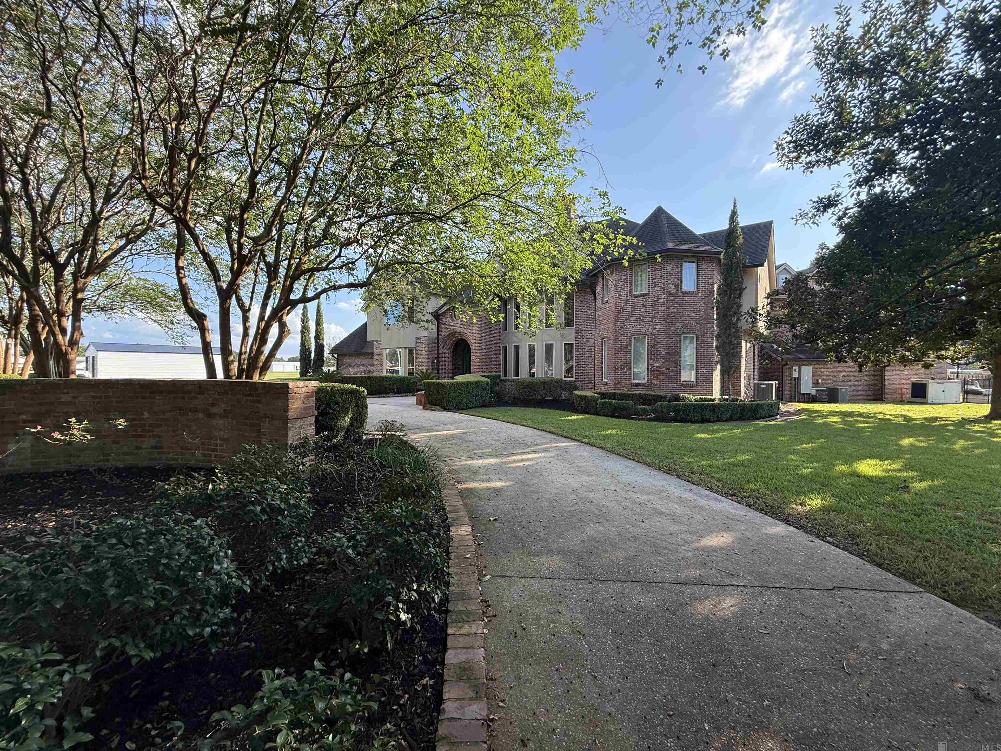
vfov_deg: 85.7
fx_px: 405
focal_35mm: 14
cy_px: 376
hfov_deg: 102.1
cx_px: 500
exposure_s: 1/227
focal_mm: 2.22
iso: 40
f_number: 2.2
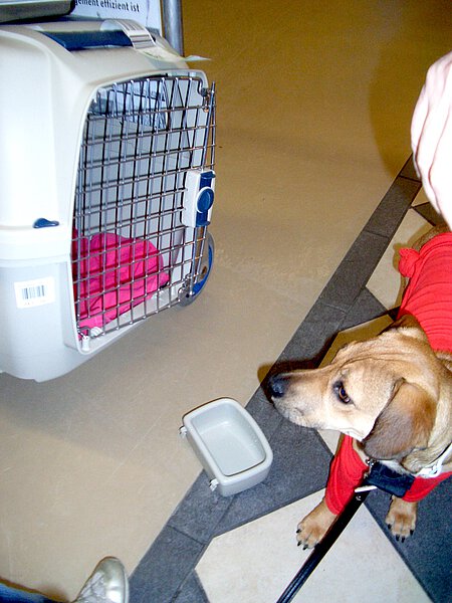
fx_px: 609
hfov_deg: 40.7
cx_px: 226
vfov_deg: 52.6
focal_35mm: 35
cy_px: 302
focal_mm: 5.8
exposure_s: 1/60
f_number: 2.6
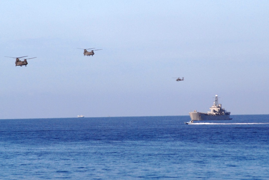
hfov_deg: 7.5
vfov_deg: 5.0
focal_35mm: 276
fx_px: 2063
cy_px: 70
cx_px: 119
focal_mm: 150
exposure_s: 1/3200
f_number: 7.1
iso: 1000
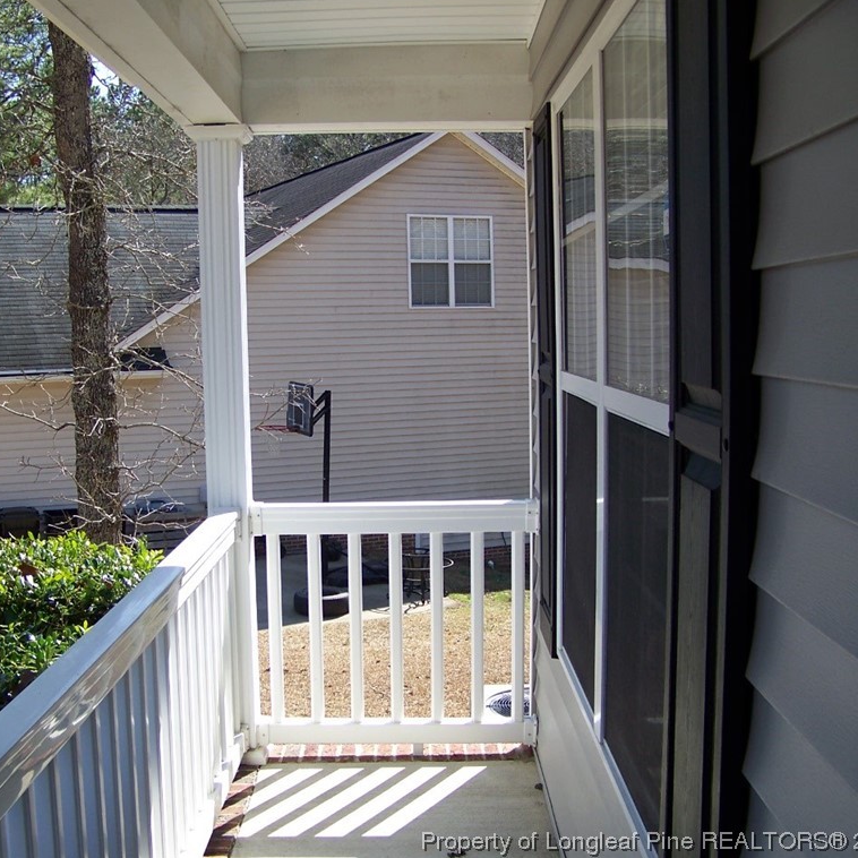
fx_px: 1206
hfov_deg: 39.0
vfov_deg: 39.2
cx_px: 333
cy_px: 426
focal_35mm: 43
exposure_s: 1/400
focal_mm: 5.85
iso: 64
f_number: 2.8
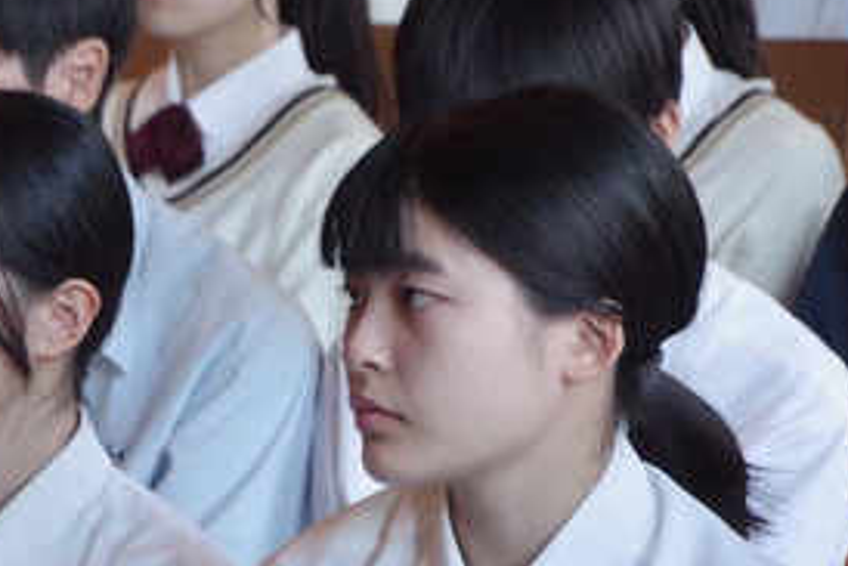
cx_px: 180
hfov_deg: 7.3
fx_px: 6665
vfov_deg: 4.9
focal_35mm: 283
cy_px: 390
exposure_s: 1/200
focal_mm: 115
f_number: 8
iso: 6400
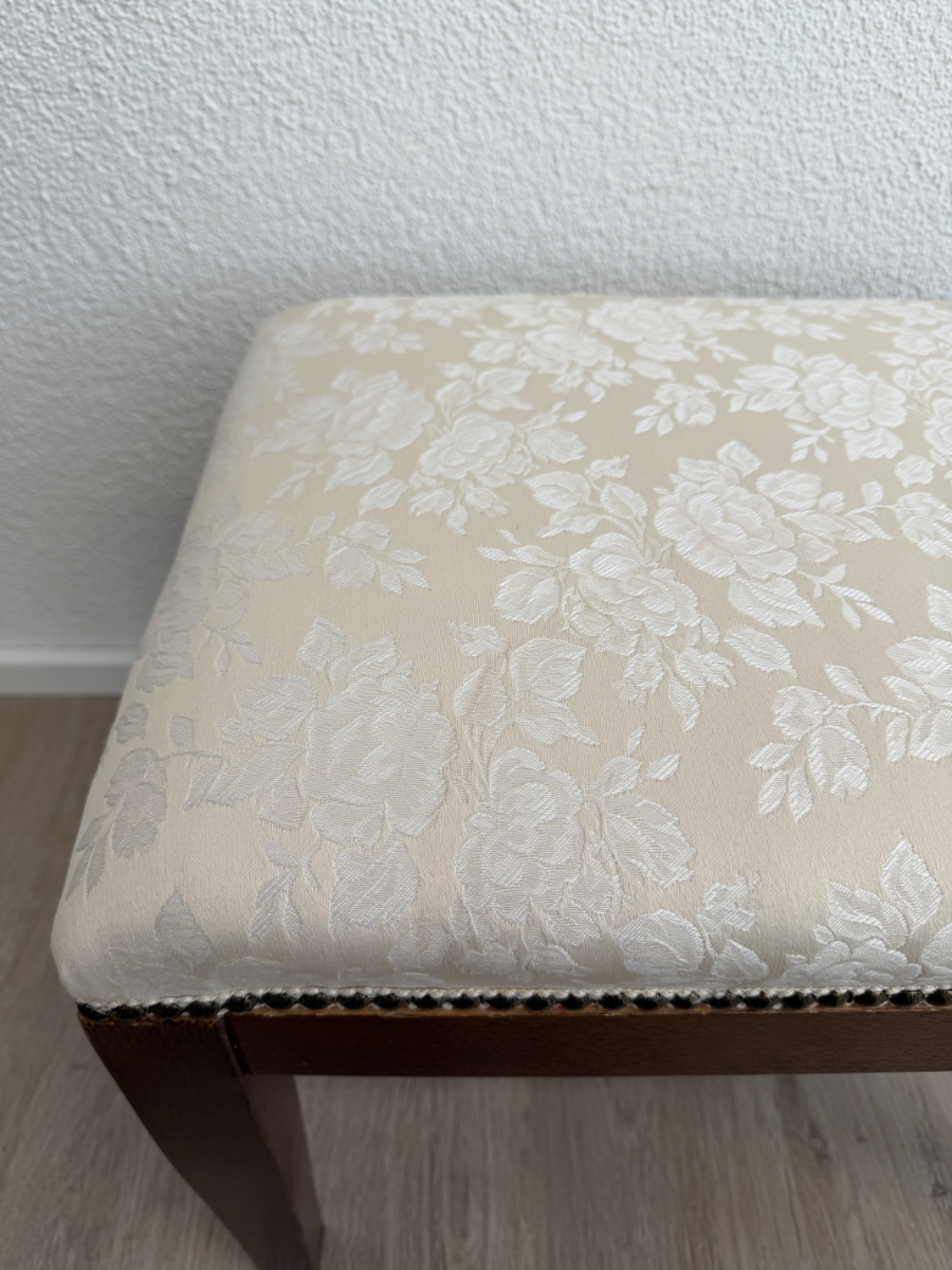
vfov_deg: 71.6
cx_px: 476
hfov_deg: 56.8
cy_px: 635
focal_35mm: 24
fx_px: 880
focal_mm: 6.8
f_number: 1.8
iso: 64
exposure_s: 1/154
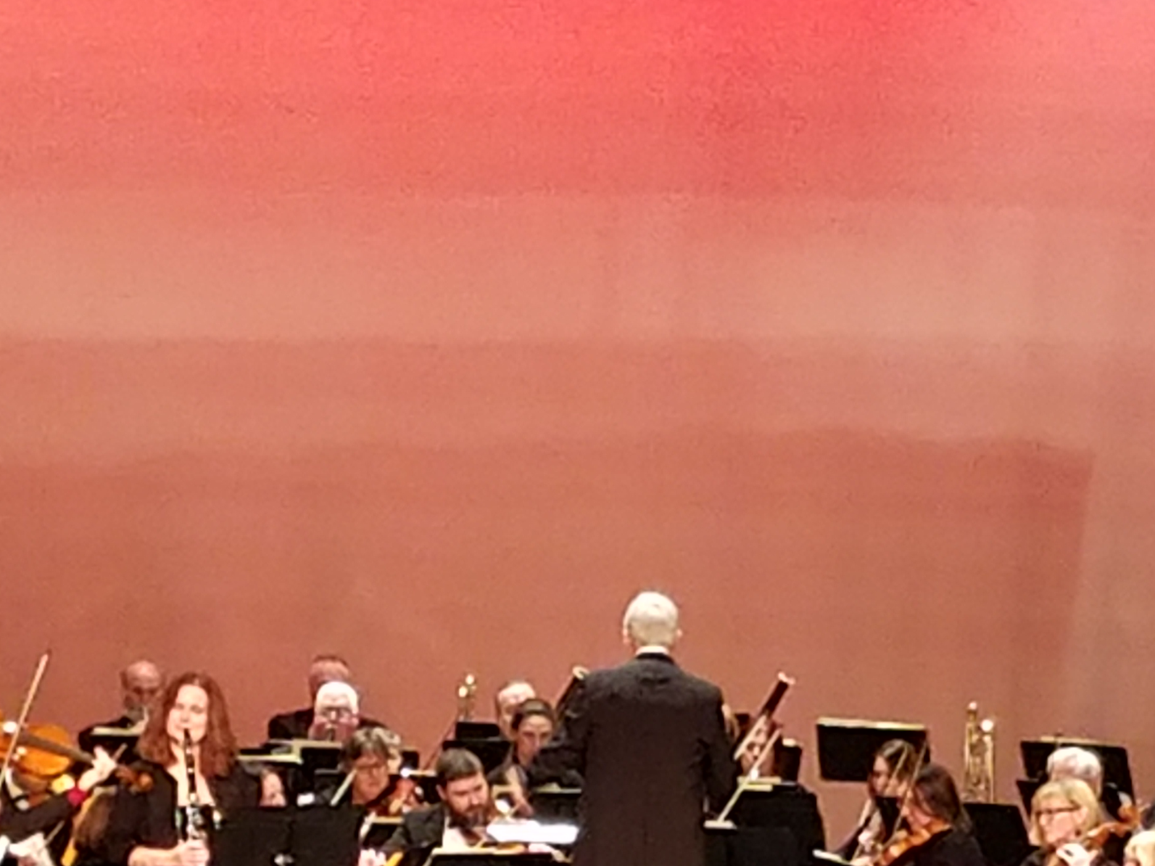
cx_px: 581
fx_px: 1869
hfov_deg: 34.3
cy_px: 808
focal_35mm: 56
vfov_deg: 25.2
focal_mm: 4.2
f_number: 1.7
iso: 160
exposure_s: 1/30
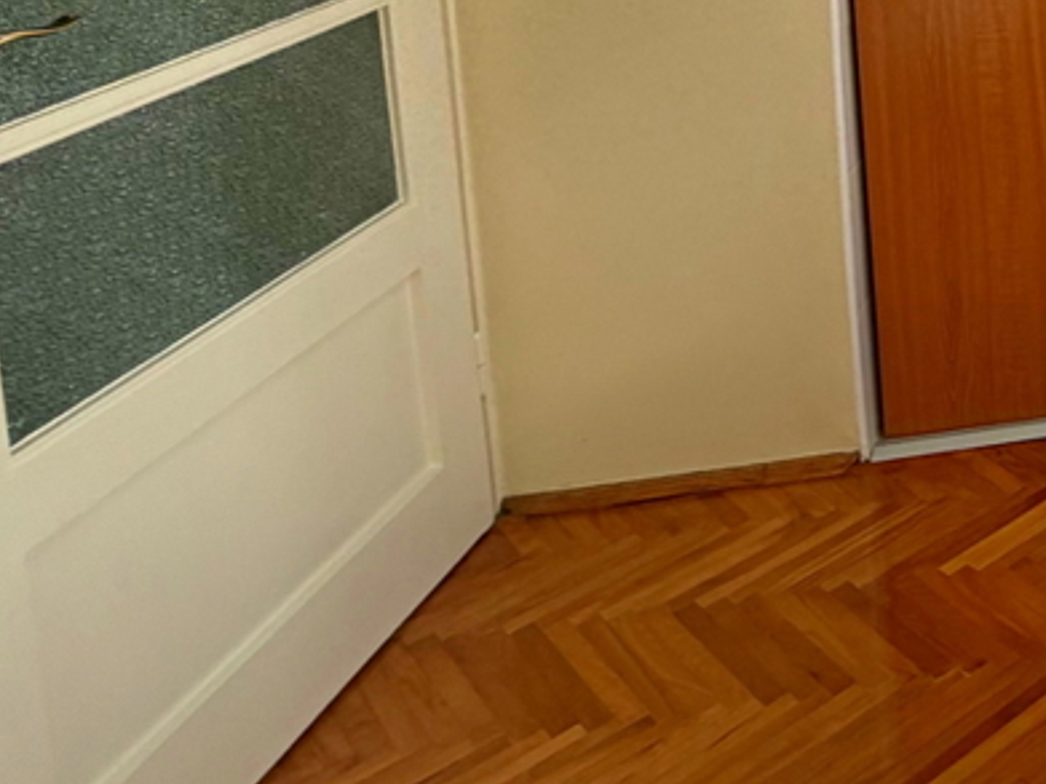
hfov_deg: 27.9
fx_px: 1299
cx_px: 1594
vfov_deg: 27.8
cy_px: -238
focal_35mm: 43
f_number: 2.2
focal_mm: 2.22
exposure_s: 1/419
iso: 64
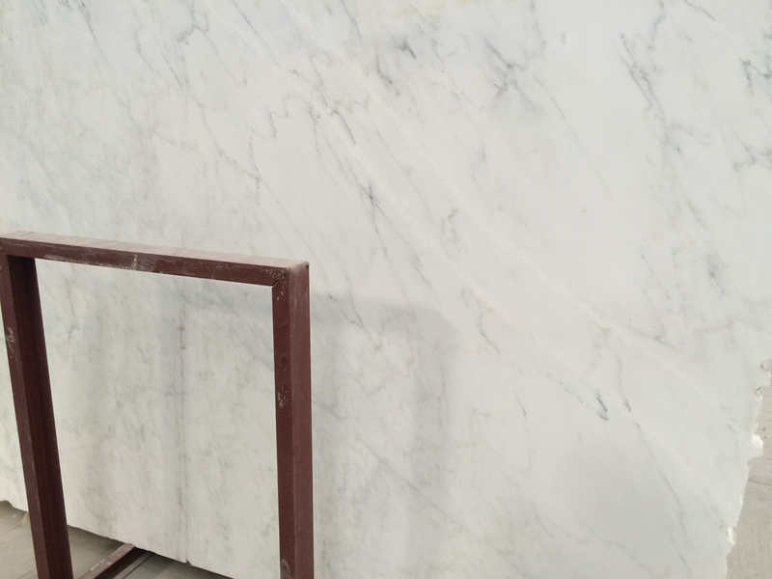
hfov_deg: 61.7
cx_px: 386
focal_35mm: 29
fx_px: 647
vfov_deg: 48.2
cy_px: 290
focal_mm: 4.15
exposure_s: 1/30
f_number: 2.2
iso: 50
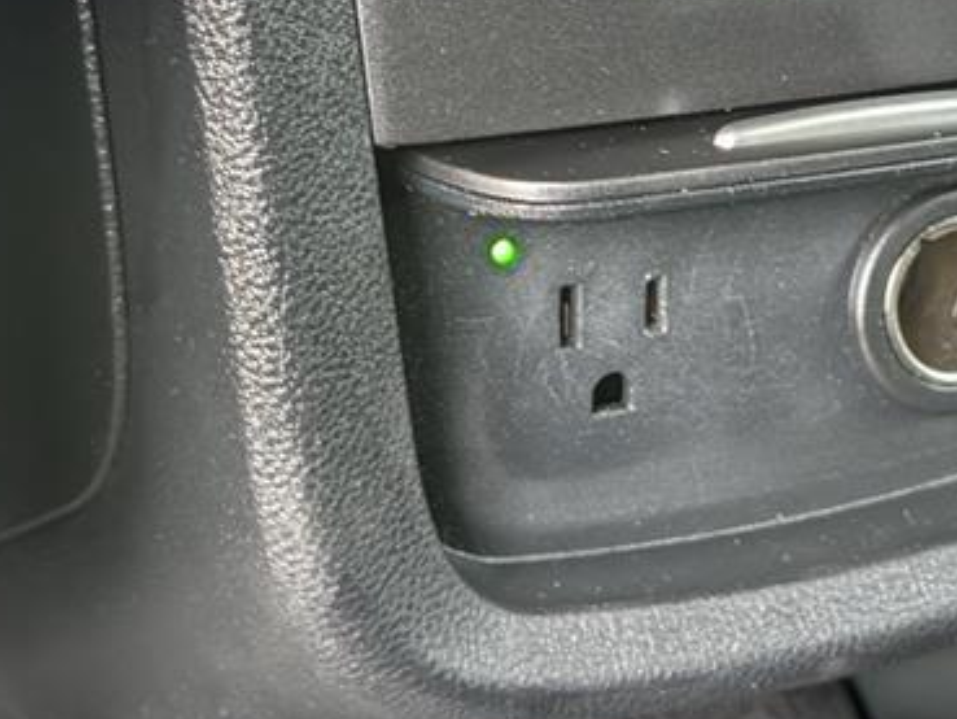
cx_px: 796
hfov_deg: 22.6
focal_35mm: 85
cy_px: 171
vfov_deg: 17.3
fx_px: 2351
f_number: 1.68
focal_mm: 6.9
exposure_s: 1/38.2
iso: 188
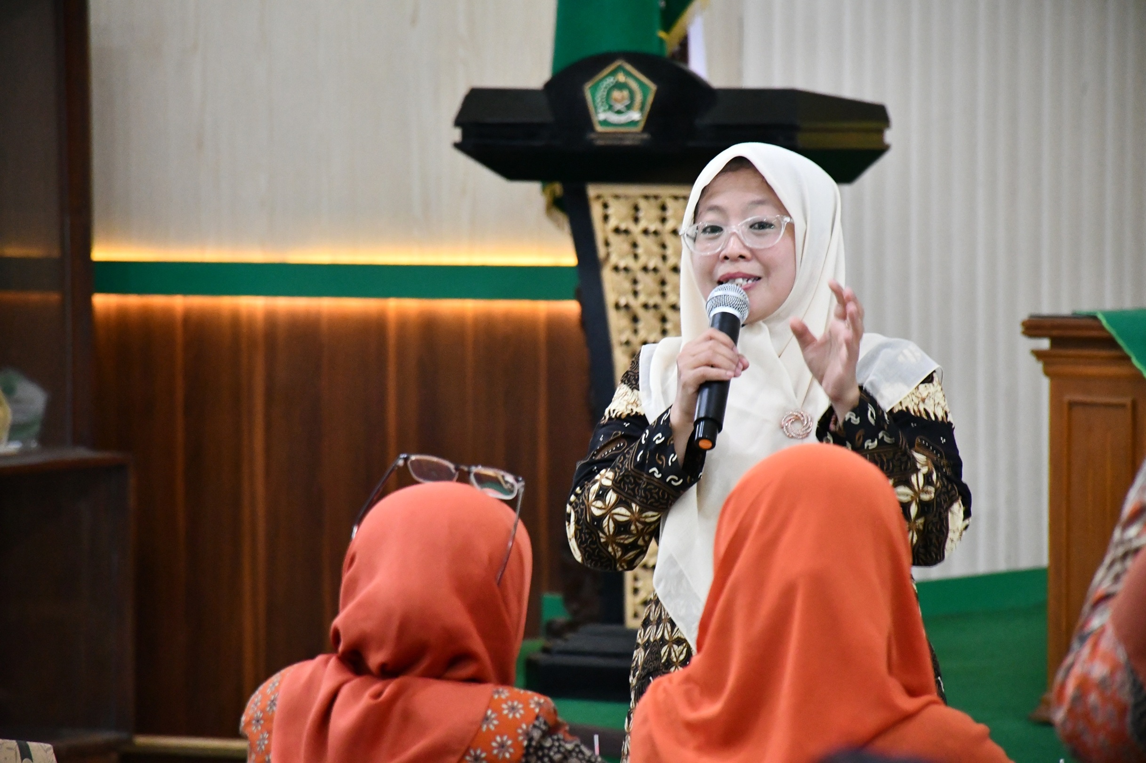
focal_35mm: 210
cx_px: 573
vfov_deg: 6.5
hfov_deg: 9.8
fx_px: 6684
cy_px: 382
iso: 5600
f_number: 5.6
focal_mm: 140
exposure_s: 1/80
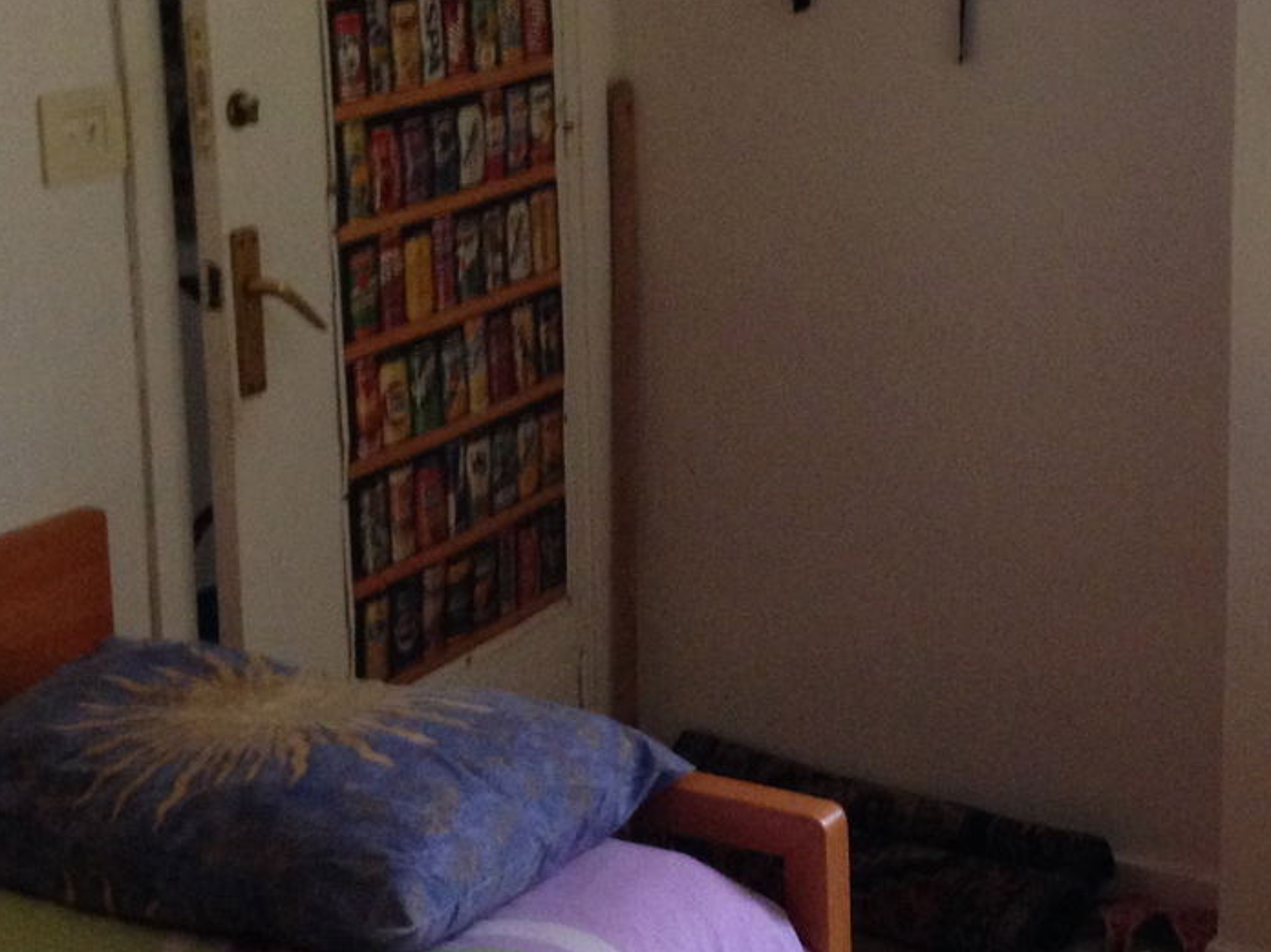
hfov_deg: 25.2
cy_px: 252
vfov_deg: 19.3
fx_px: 2790
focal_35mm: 76
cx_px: 1044
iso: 320
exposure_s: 1/20
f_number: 2.4
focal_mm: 4.12
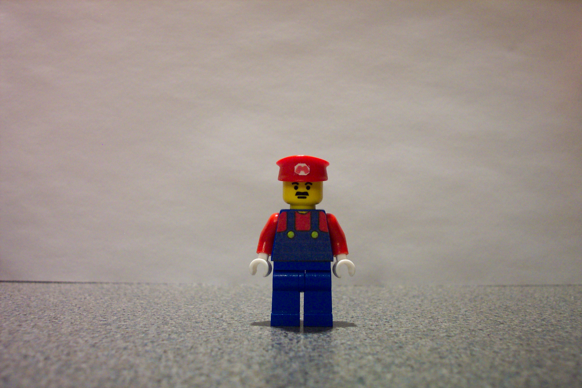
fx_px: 566
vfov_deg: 37.9
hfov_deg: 54.4
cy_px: 194
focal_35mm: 35
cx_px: 291
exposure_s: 1/20
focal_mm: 7.5
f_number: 2.8
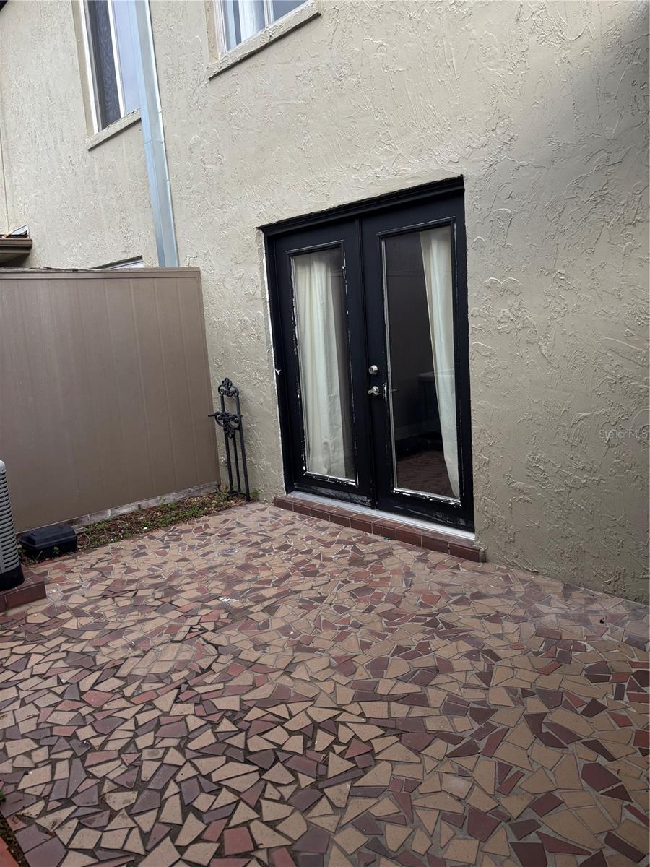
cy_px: 434
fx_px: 651
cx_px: 325
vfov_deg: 67.3
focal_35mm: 26
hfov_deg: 53.1
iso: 100
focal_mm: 5.96
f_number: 1.6
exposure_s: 1/121
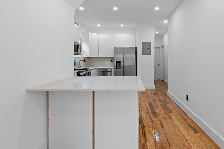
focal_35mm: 18
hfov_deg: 88.9
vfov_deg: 66.6
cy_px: 58
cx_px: 134
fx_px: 112
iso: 400
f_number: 10
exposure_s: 1/6
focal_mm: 14
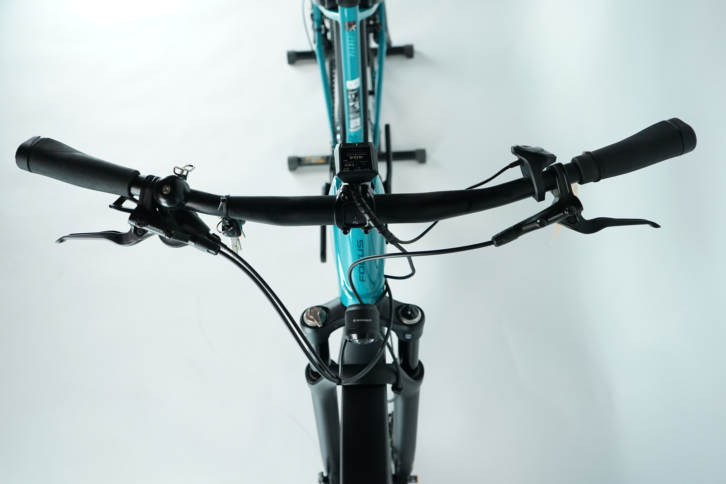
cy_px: 242
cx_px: 363
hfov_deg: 57.2
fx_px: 665
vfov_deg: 40.0
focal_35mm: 33
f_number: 5
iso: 2000
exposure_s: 1/200
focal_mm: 33
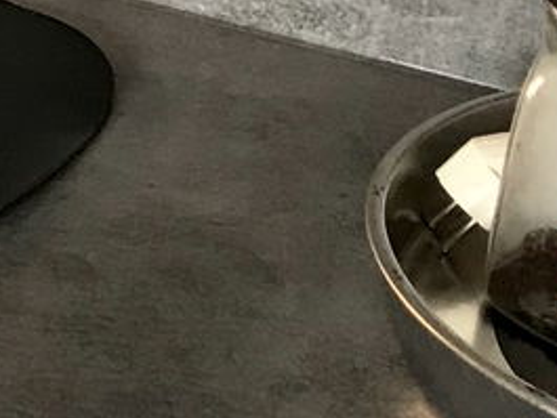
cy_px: -153
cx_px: -387
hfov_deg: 11.0
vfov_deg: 8.6
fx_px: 2721
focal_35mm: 169
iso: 40
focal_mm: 3.99
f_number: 1.8
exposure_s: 1/20
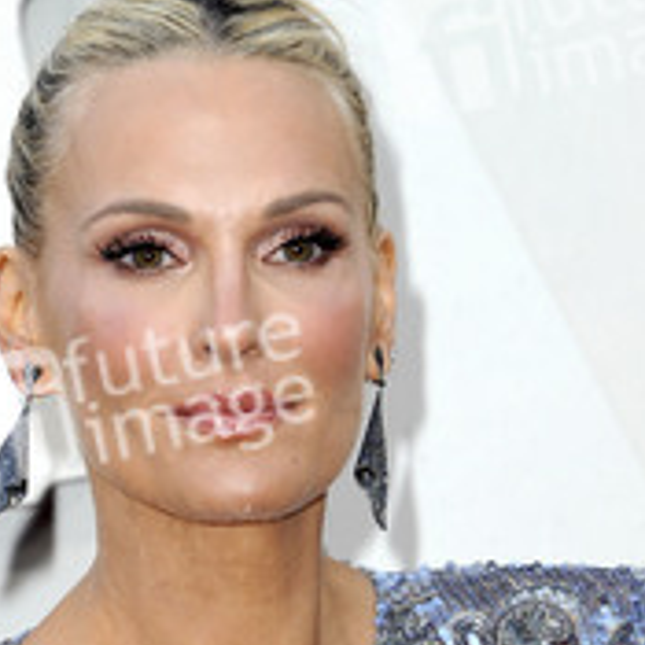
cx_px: 234
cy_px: 586
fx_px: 7779
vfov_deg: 4.7
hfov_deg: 4.7
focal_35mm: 369
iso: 800
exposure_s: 1/250
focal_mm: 190
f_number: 8
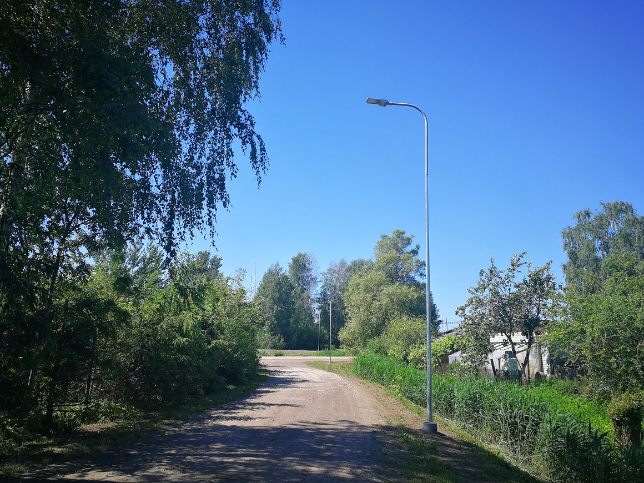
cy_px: 242
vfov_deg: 51.4
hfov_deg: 65.3
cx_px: 322
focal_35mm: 27
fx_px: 502
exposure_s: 1/906
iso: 50
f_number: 2.2
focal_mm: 3.95
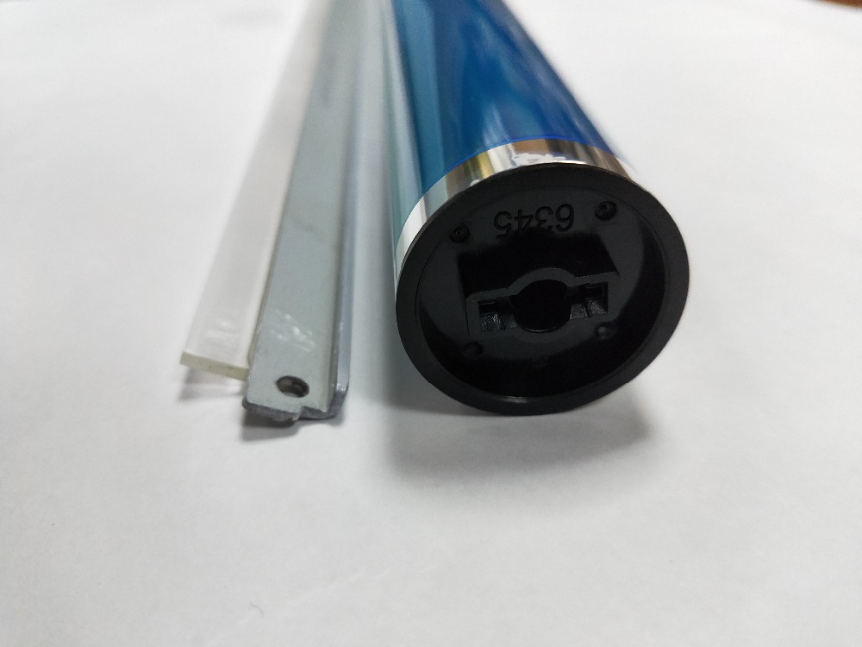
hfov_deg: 73.9
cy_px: 324
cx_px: 431
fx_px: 573
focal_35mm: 23
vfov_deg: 58.9
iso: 187
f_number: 1.7
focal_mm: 3.99
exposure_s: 1/50
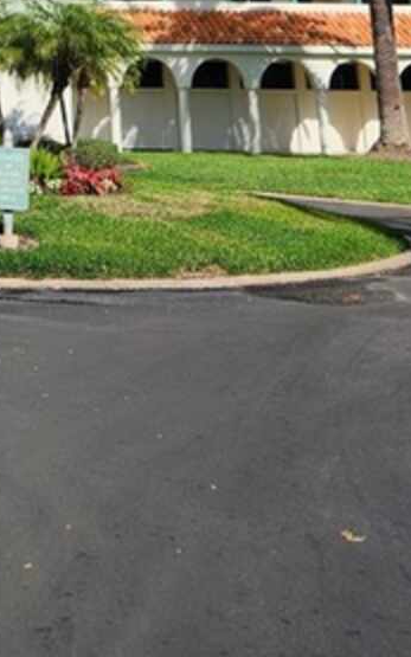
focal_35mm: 75
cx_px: -75
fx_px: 1344
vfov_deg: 22.4
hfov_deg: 16.7
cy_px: -341
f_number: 1.8
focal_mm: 5.4
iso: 20
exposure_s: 1/3050
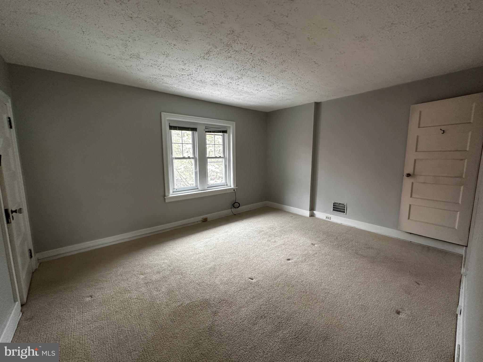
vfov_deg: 85.7
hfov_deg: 102.1
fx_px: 195
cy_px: 181
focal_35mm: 14
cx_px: 242
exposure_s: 1/60
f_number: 2.2
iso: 160
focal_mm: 2.22
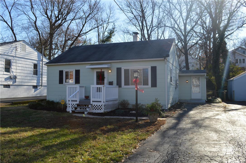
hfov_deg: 57.3
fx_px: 225
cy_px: 82
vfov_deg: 39.9
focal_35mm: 33
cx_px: 123
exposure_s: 1/160
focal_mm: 22
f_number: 6.3
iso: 100
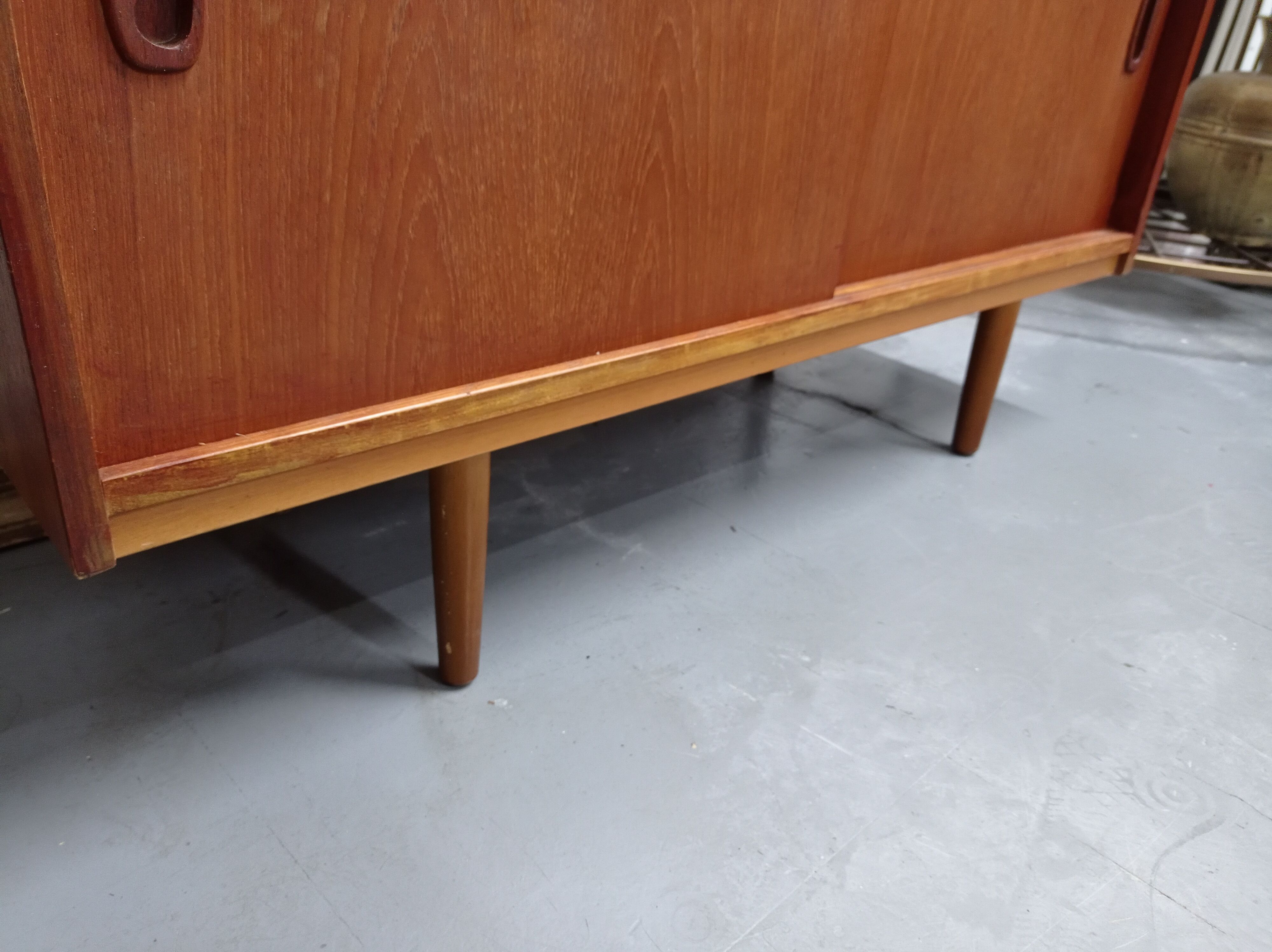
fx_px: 1028
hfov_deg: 63.5
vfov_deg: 49.7
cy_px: 476
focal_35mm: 28
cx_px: 636
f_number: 1.79
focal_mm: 4.74
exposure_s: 1/33.3
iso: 429
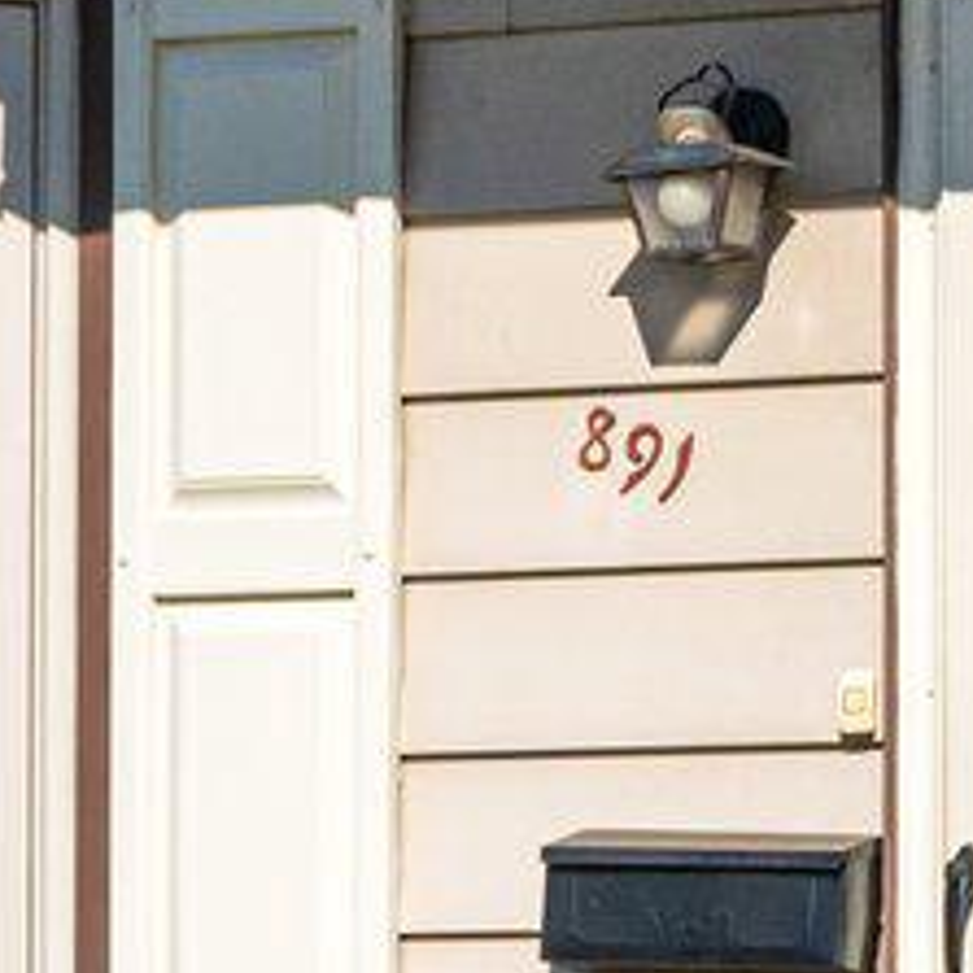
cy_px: 574
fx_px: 7696
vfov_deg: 7.2
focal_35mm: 242
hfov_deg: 6.9
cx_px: 2086
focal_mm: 31
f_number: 7.1
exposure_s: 1/2000
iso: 320
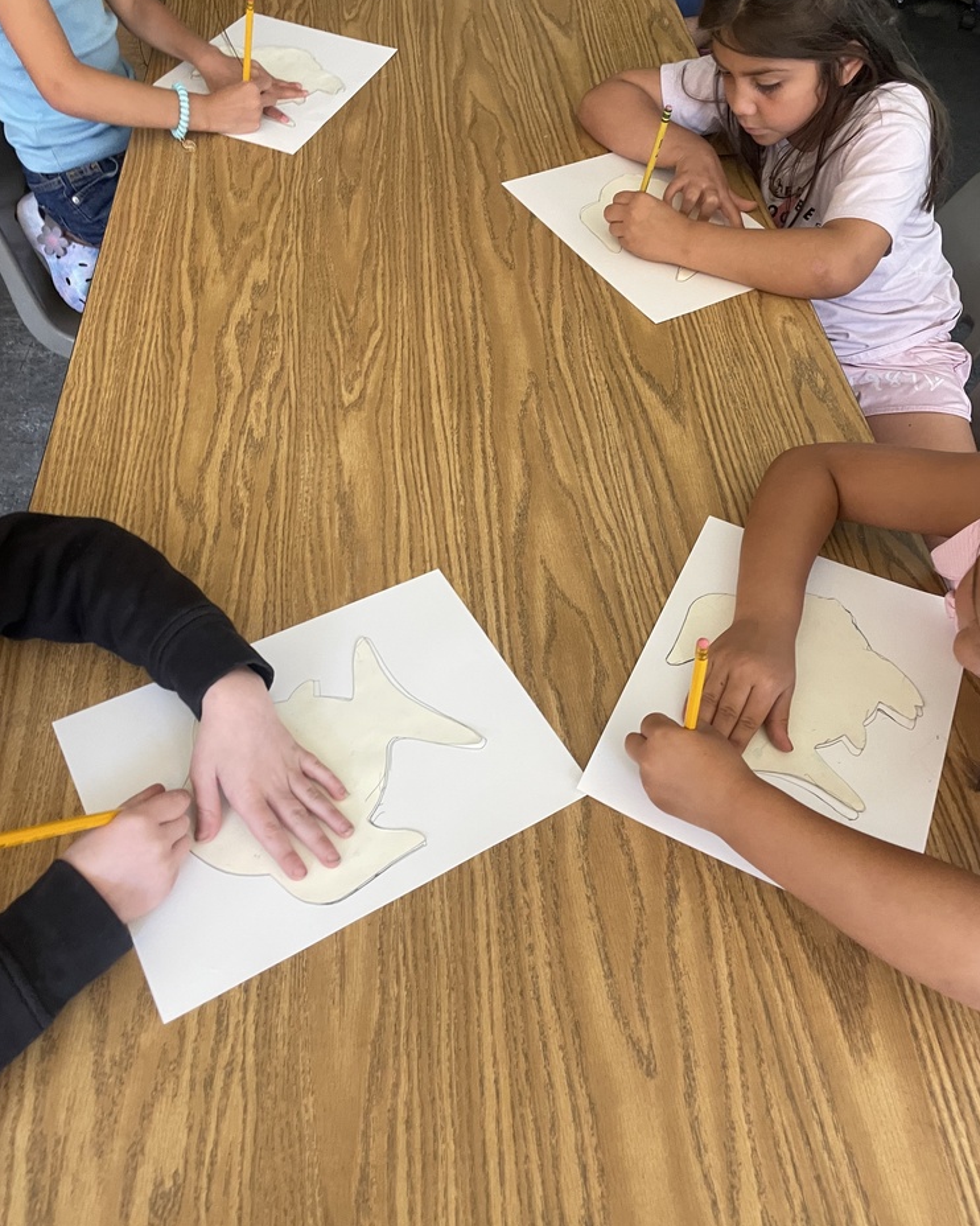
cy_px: 556
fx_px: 1015
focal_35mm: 28
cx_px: 497
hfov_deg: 51.5
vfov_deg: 62.1
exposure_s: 1/60
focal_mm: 4.2
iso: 200
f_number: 1.6
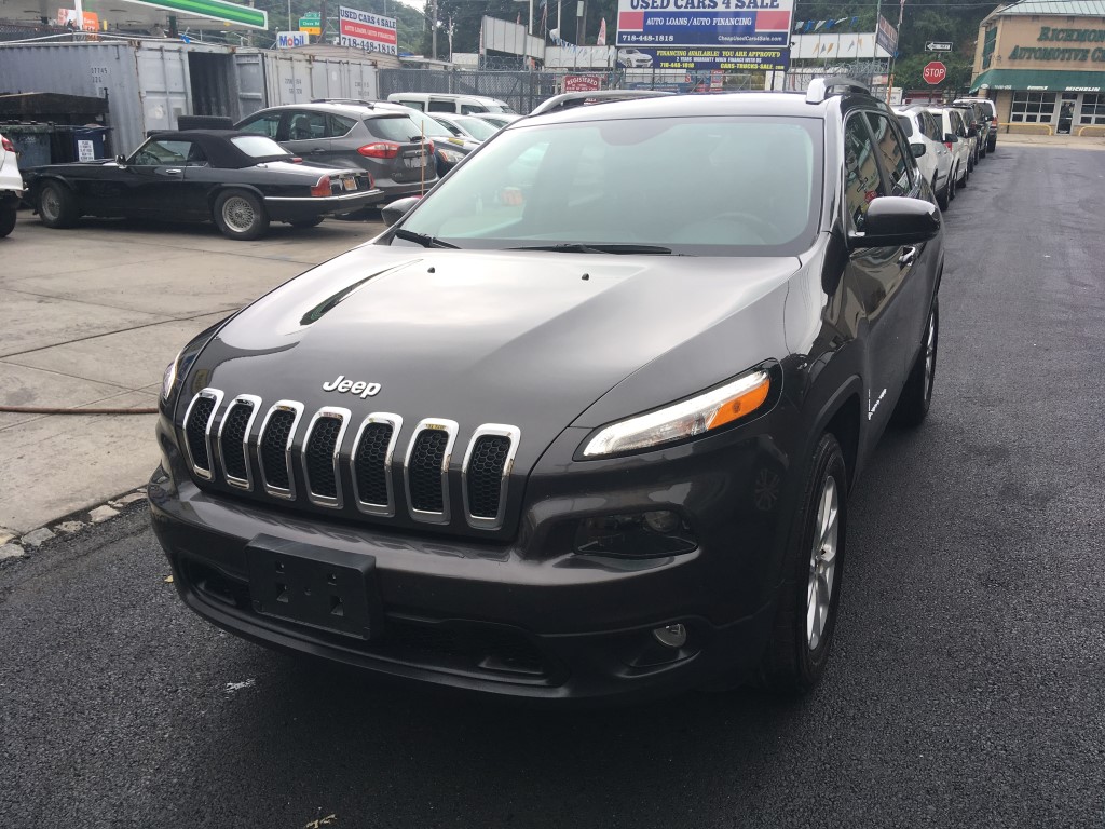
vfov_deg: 48.2
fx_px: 926
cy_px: 414
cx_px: 552
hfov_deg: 61.7
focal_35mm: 29
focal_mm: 4.15
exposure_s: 1/185
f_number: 2.2
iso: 25
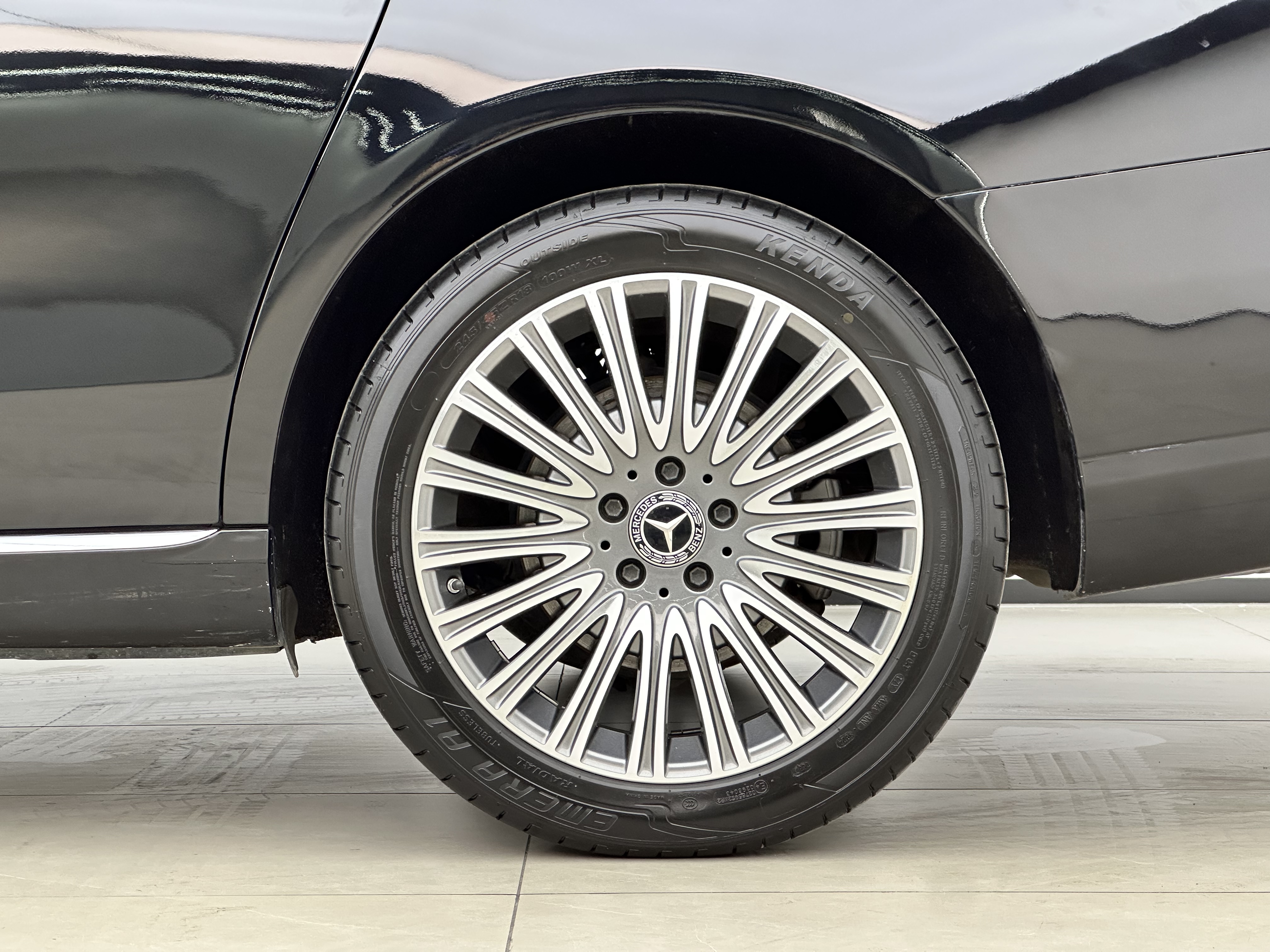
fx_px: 2825
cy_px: 476
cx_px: 635
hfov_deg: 25.3
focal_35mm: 77
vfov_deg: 19.1
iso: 160
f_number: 2.8
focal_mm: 9
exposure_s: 1/100
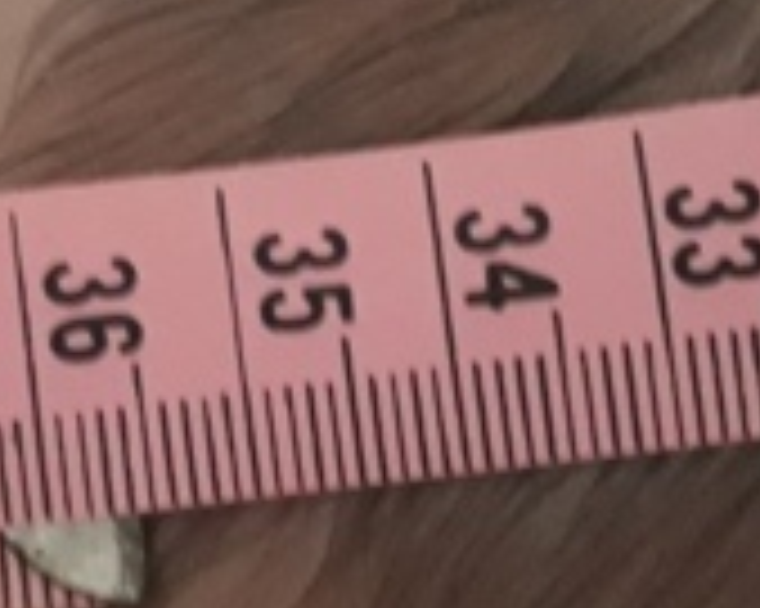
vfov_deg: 15.4
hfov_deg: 19.1
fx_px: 2248
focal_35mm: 100
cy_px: 257
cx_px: 216
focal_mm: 3.71
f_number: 1.7
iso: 500
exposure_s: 1/24
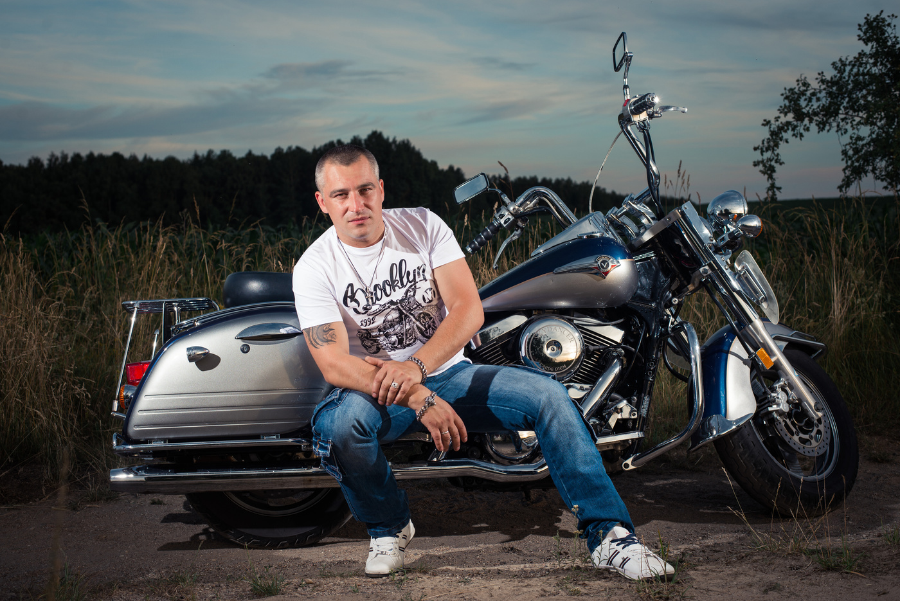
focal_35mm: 50
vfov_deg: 27.0
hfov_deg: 39.6
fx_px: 1251
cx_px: 450
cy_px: 300
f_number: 5.6
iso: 50
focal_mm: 50
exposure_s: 1/200
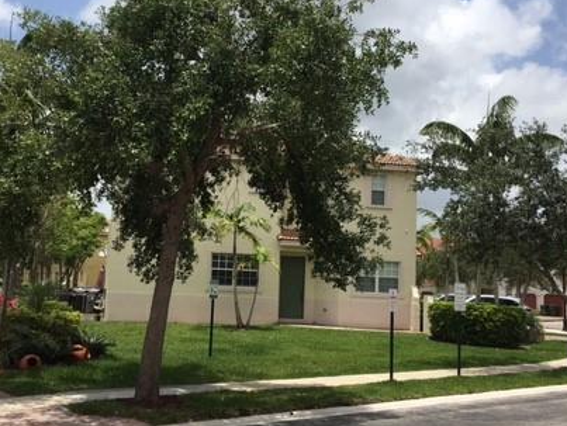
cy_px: 195
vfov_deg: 31.6
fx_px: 754
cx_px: 269
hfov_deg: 41.2
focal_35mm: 46
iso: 25
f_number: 2.2
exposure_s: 1/2564
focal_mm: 4.15
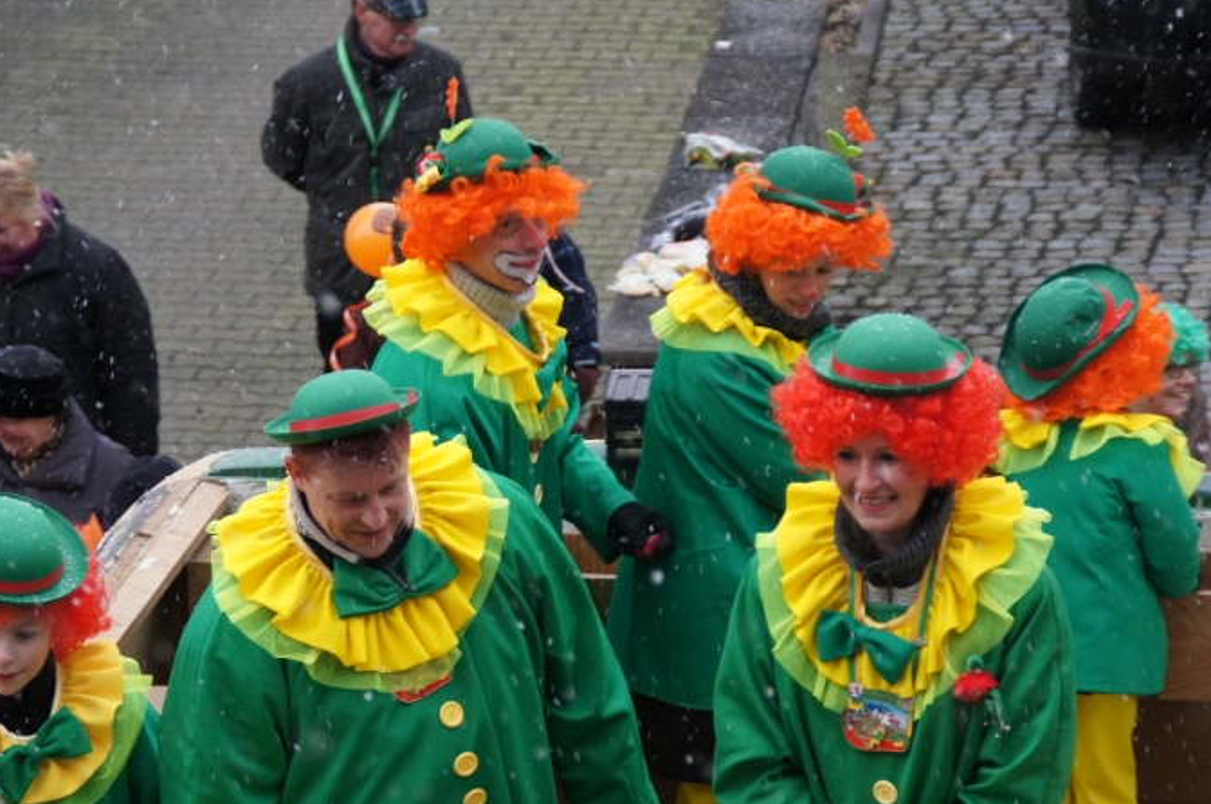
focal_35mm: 201
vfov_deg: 6.8
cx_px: 497
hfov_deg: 10.2
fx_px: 6752
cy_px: 512
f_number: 5.6
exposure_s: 1/125
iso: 1600
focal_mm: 100
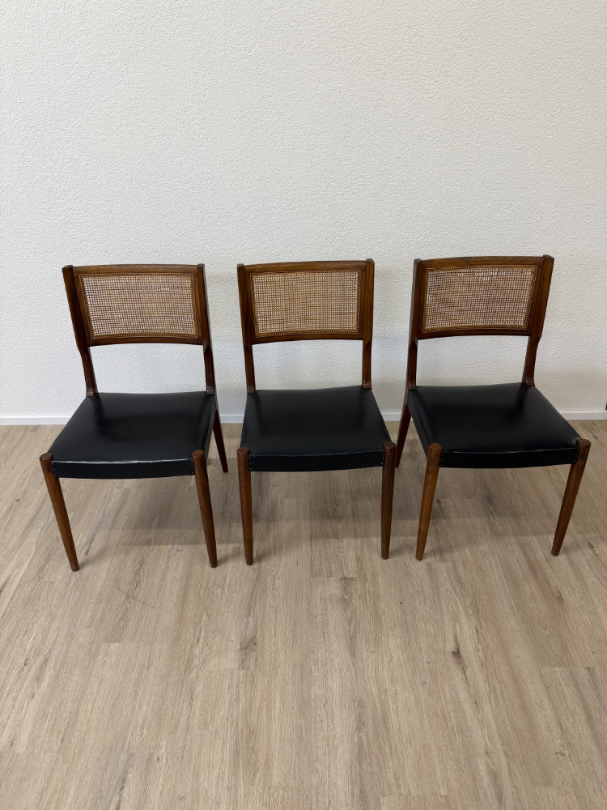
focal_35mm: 24
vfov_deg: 71.6
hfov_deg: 56.8
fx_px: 561
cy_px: 405
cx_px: 304
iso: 160
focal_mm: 6.8
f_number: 1.8
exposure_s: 1/100
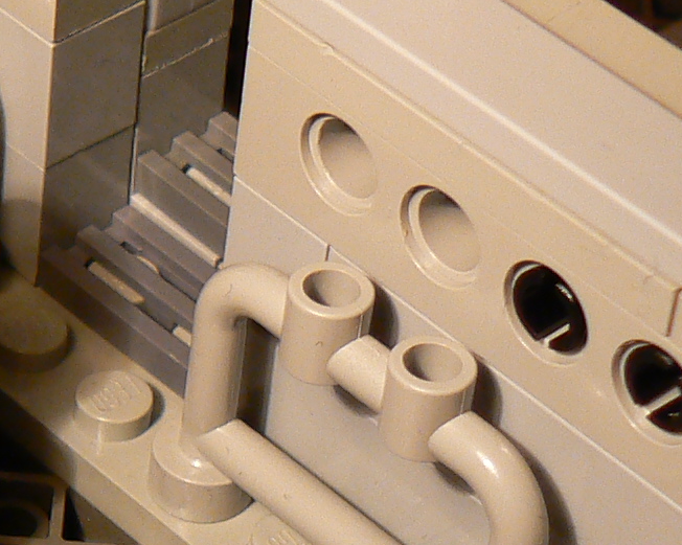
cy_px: 509
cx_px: -368
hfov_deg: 9.6
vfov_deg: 7.9
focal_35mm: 194
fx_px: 3914
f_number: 2.8
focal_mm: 7.6
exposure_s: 1/25
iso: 100
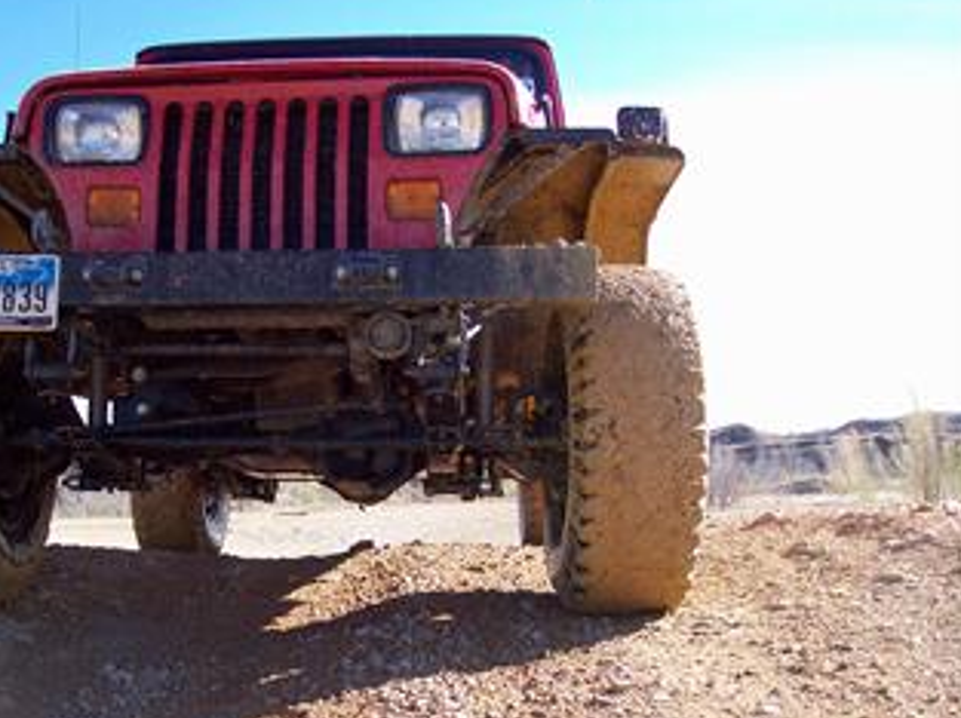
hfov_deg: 41.0
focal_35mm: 46
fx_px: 1276
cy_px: 413
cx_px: 362
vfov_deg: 31.4
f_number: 2.7
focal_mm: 6
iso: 80
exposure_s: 1/695
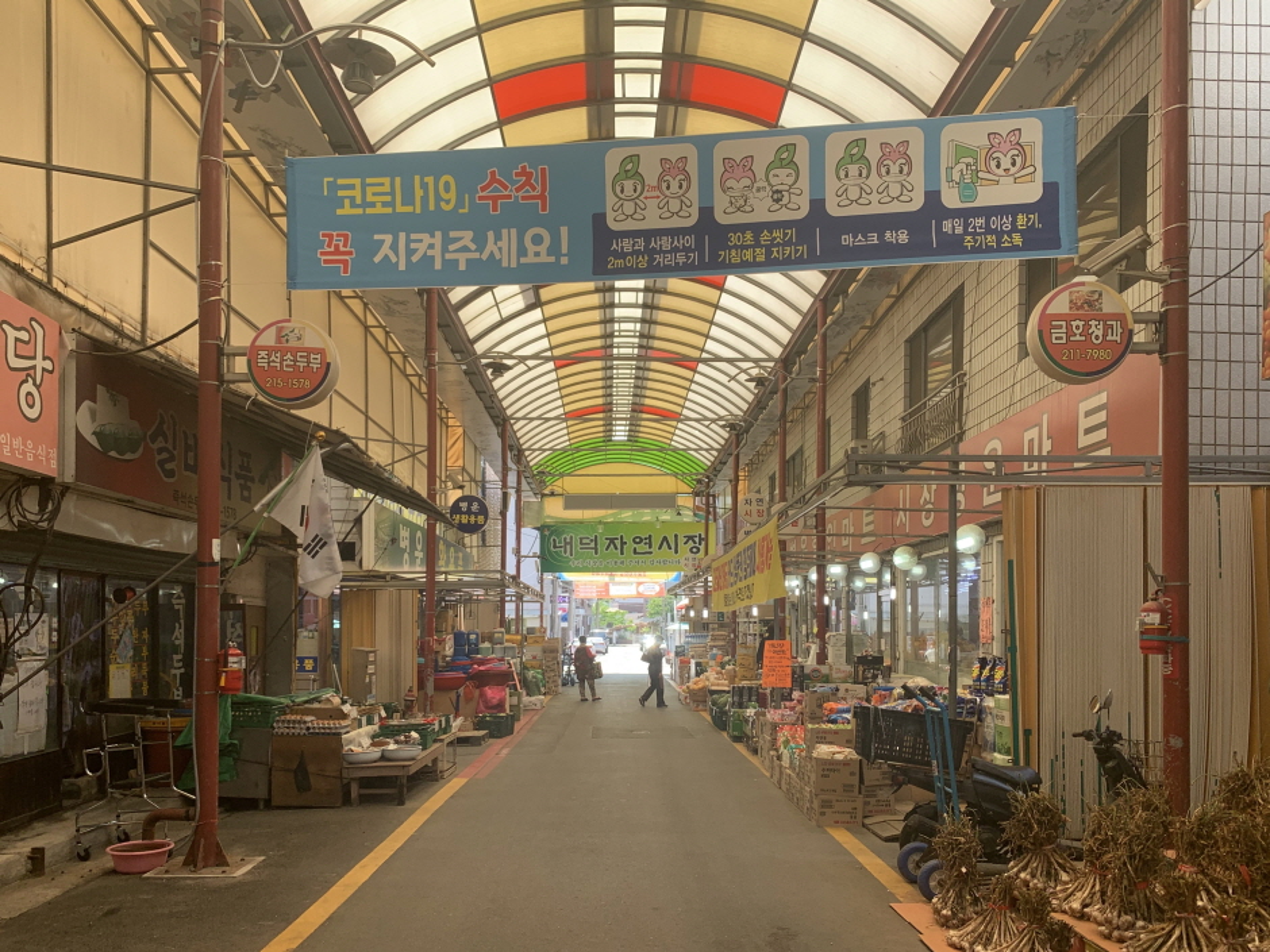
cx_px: 635
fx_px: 954
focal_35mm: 26
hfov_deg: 67.3
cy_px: 476
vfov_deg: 53.1
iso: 25
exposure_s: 1/303
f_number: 1.8
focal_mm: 4.25
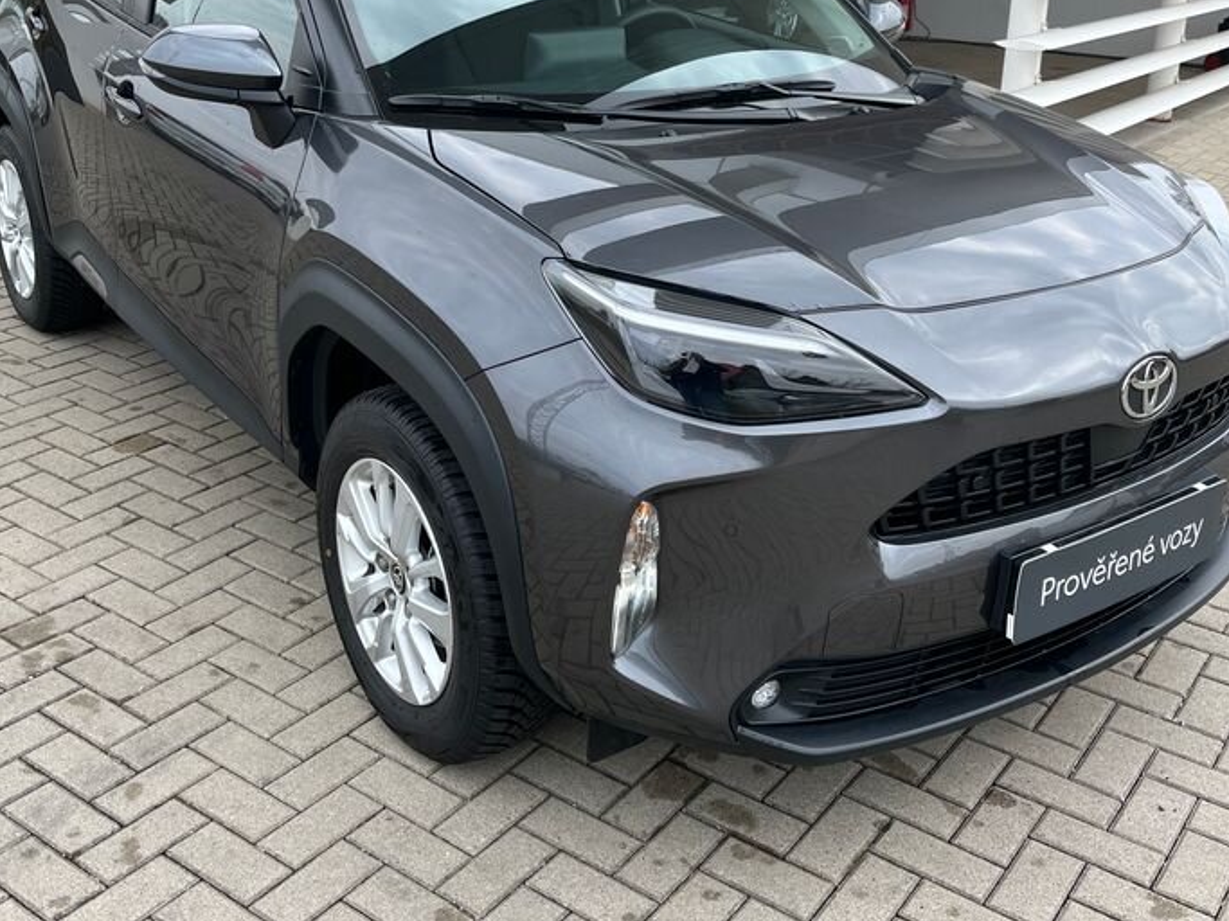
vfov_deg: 36.5
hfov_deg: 47.9
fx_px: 1384
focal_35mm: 39
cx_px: 601
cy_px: 317
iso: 50
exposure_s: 1/821
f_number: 1.6
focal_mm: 5.1
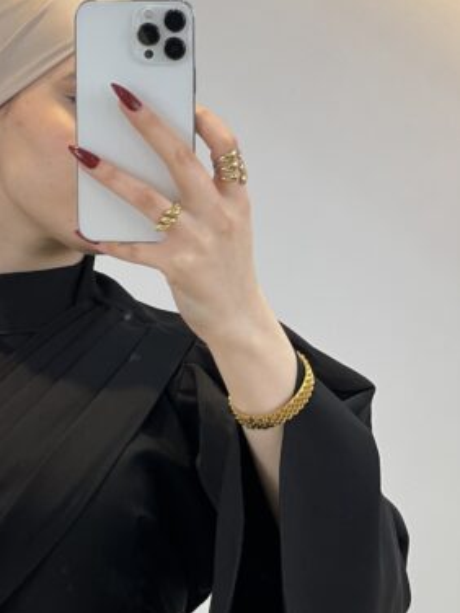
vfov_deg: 12.0
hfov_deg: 9.0
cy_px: 440
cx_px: -20
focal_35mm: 164
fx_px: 2906
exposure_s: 1/106
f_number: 2.8
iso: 32
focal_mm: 9
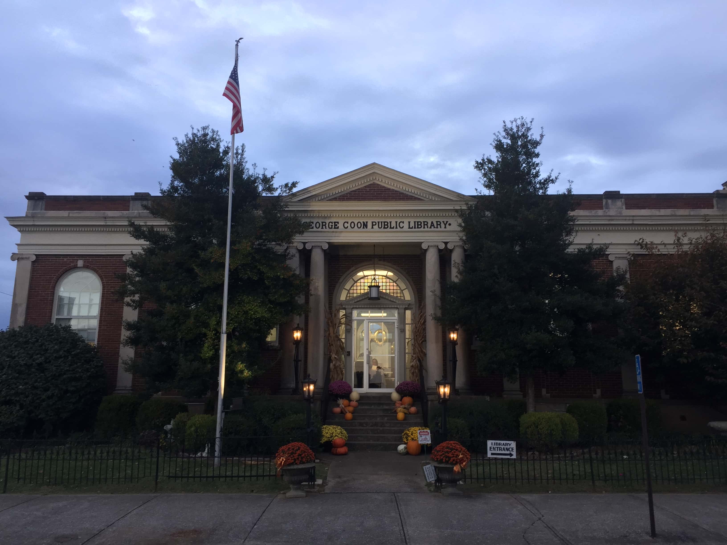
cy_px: 272
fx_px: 609
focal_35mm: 29
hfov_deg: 61.7
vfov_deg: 48.2
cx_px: 364
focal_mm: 4.15
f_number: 2.2
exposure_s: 1/40
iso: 32
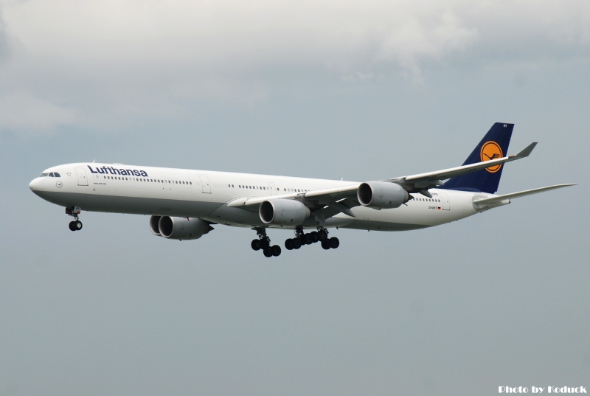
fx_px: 6405
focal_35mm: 390
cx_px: 295
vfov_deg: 3.5
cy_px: 198
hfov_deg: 5.3
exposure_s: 1/800
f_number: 5.6
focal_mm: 260
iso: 200
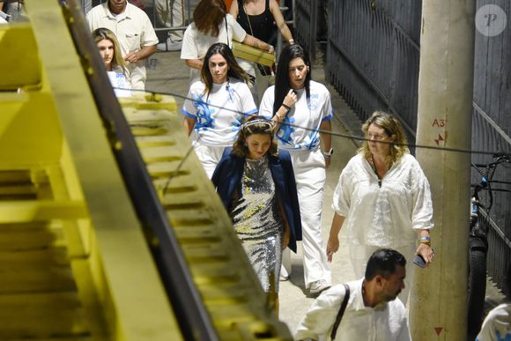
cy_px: 170
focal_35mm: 130
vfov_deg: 10.6
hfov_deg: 15.8
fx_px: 1846
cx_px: 256
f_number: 5
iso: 3200
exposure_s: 1/250
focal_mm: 130
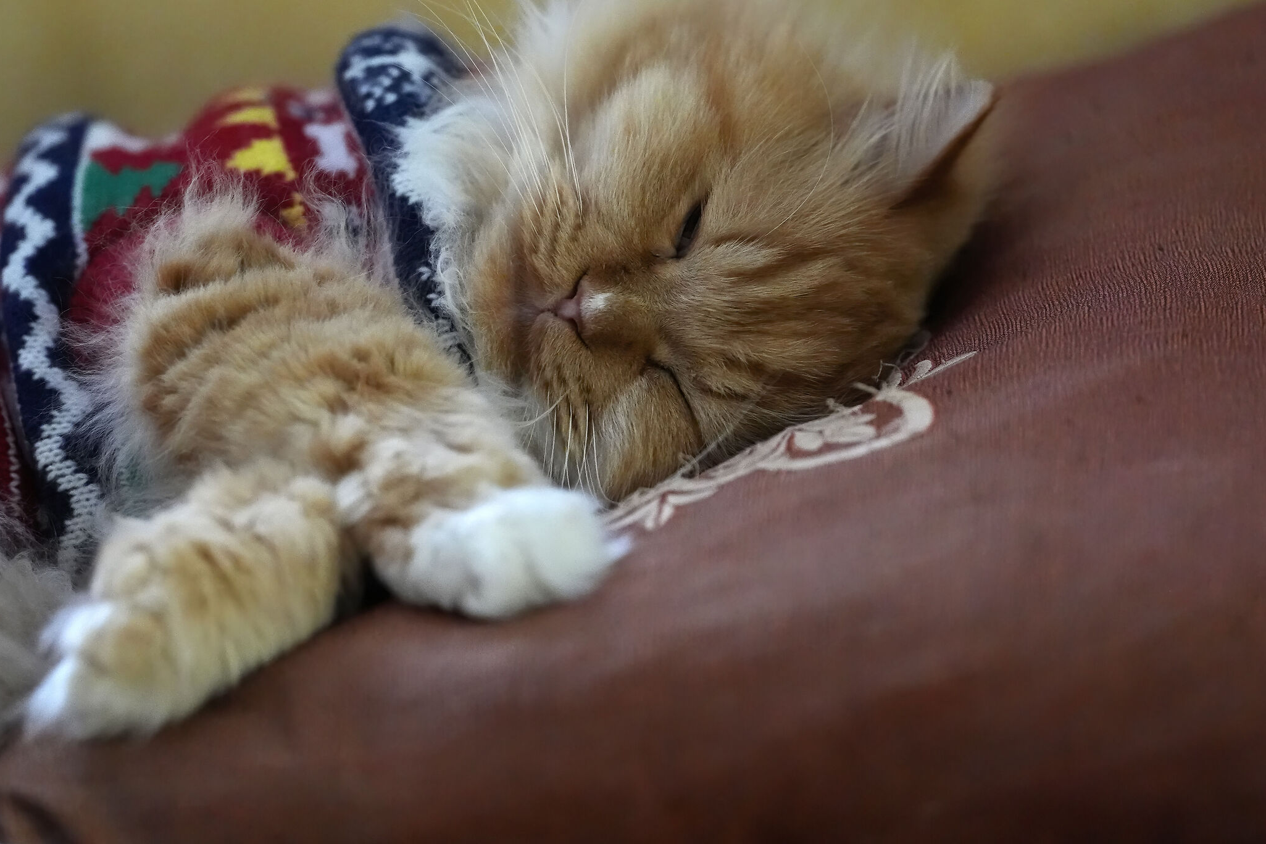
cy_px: 360
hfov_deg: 5.9
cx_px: 535
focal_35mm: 351
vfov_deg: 3.9
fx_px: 12344
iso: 8000
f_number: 2.8
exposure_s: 1/40
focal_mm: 300
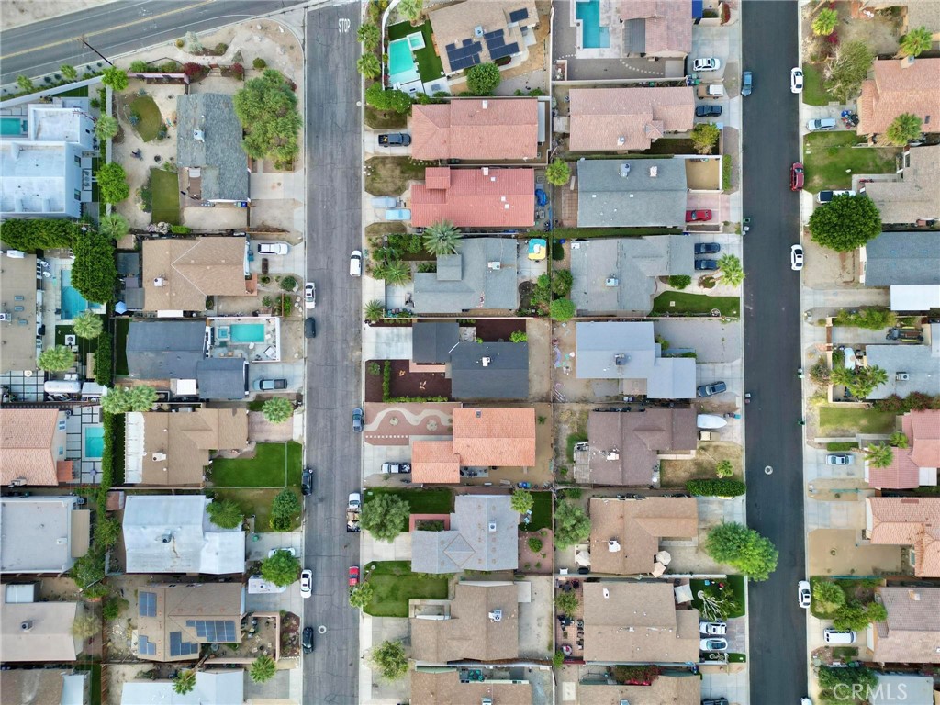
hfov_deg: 71.6
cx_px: 470
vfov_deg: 56.8
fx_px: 652
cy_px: 352
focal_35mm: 24
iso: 100
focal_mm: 6.72
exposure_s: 1/25
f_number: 1.7
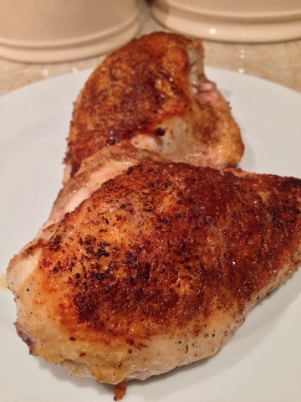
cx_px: 150
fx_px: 383
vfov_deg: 55.4
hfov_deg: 42.9
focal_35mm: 33
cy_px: 201
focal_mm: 4.12
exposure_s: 1/20
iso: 100
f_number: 2.4
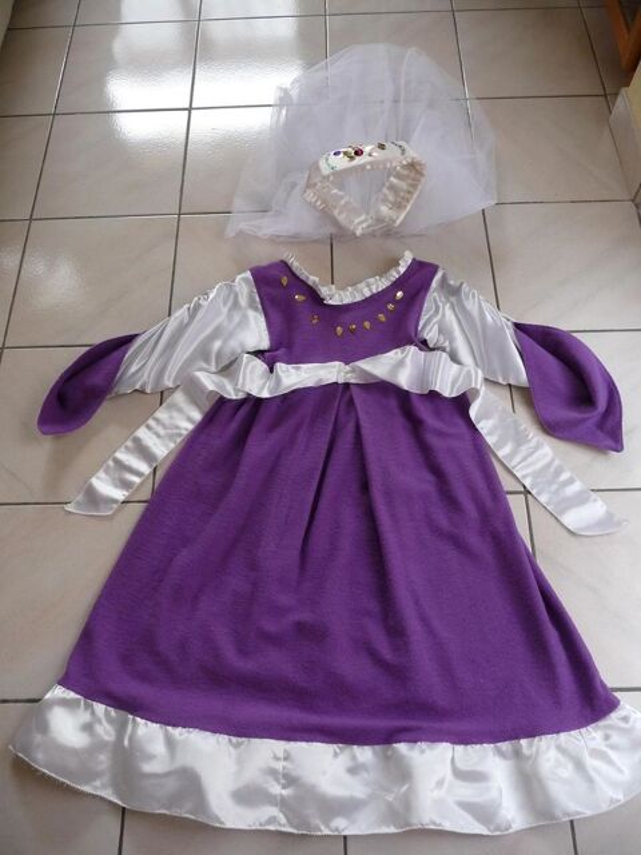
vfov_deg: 63.4
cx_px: 320
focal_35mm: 28
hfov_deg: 49.7
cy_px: 428
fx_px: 691
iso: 160
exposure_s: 1/30
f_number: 3.3
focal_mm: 4.7
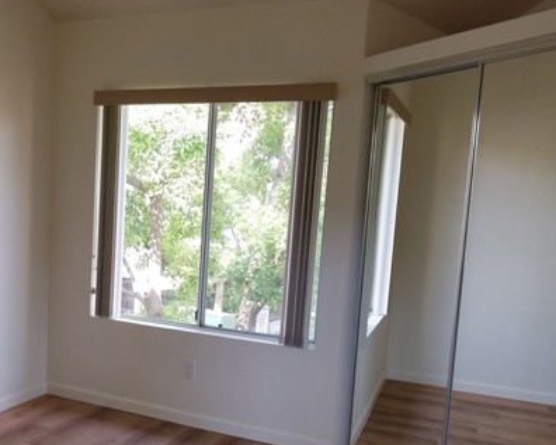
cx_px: 126
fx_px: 675
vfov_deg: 36.3
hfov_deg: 43.1
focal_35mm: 41
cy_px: 278
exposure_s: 1/129
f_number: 1.7
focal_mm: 4.25
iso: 50
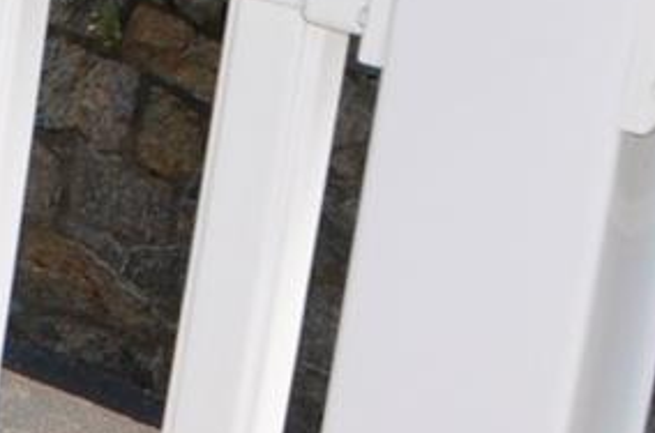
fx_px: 3540
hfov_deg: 8.5
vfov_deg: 7.0
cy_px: -90
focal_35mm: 195
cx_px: -1428
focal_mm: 18
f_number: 10
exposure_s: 1/200
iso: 200
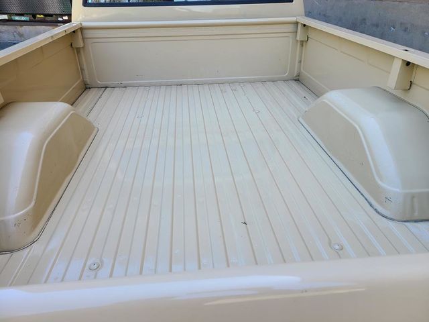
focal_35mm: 26
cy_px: 161
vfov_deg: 53.1
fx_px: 322
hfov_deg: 67.3
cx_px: 214
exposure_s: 1/205
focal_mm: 5.4
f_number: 1.8
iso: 40
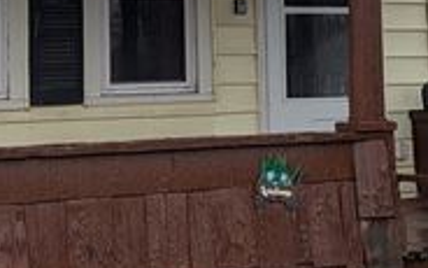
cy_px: -9
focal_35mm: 92
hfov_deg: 22.5
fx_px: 1073
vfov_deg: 14.0
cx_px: 235
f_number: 1.68
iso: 18
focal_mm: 6.9
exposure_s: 1/216
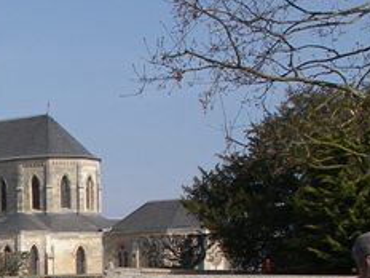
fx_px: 1357
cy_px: 395
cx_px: -253
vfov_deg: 11.3
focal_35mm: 127
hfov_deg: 14.1
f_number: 6
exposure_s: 1/250
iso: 80
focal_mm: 7.8
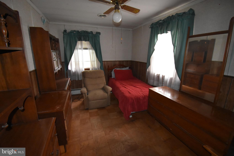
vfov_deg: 77.3
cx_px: 117
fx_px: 97
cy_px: 78
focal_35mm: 15
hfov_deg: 100.4
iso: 5600
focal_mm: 10
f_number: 4.5
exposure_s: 1/60
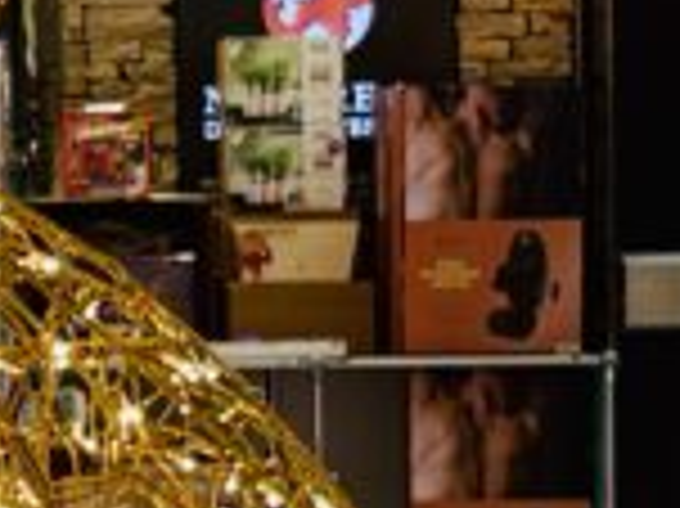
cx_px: -531
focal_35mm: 207
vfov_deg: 7.2
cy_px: 409
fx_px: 4063
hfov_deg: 9.2
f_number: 1.6
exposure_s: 1/100
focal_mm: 5.96
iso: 64
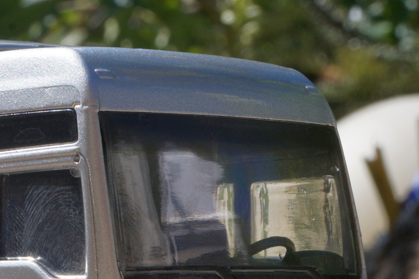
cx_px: 2
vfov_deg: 7.9
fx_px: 2013
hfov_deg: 11.8
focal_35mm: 173
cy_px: 321
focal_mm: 50
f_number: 22
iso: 250
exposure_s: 1/80
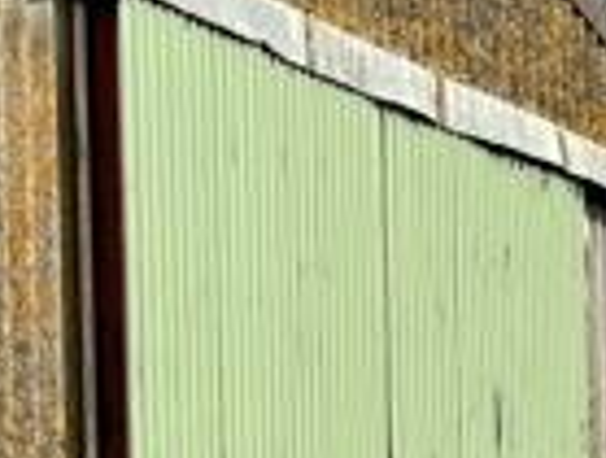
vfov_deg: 7.7
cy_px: 715
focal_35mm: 191
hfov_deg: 9.1
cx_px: 1522
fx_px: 3352
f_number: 1.6
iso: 50
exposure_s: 1/5076
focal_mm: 5.96
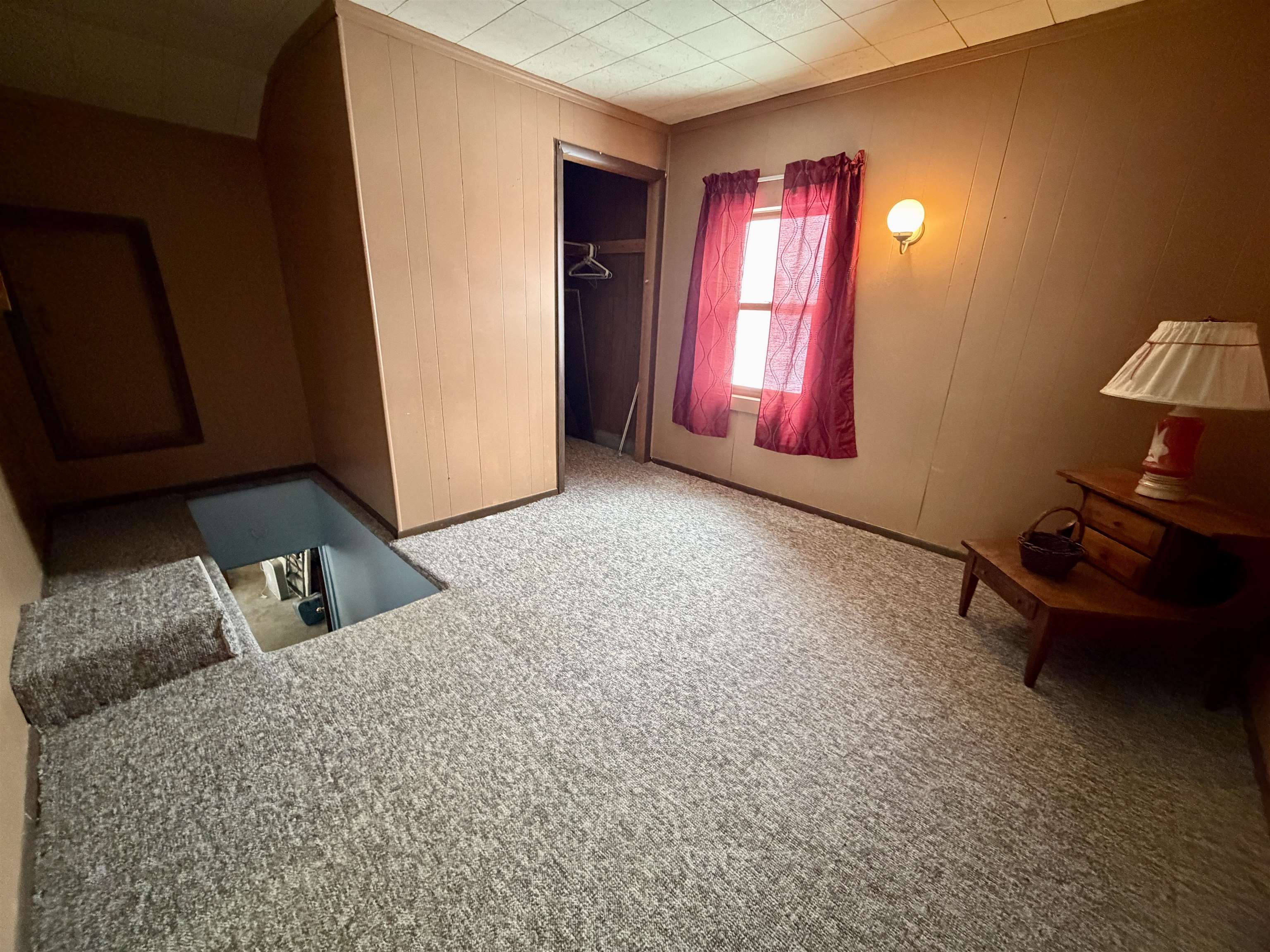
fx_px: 514
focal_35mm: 14
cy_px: 476
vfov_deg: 85.7
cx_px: 635
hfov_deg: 102.1
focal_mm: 2.22
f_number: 2.2
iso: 1000
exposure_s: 1/60
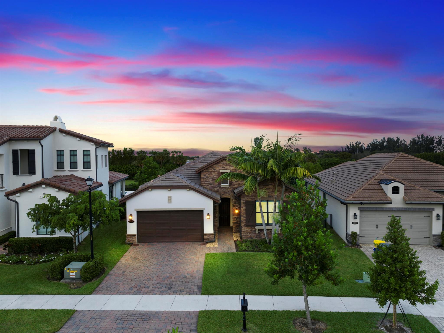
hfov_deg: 71.6
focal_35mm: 24
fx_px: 308
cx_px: 222
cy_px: 166
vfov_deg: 56.8
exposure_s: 1/640
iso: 170
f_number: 2.8
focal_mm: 12.29
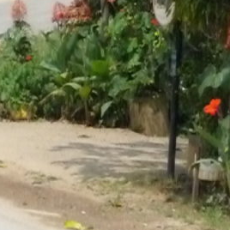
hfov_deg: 5.8
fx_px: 2263
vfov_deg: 5.8
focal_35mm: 301
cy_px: 106
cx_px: -86
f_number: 11
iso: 1600
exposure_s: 1/2000
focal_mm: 15.2
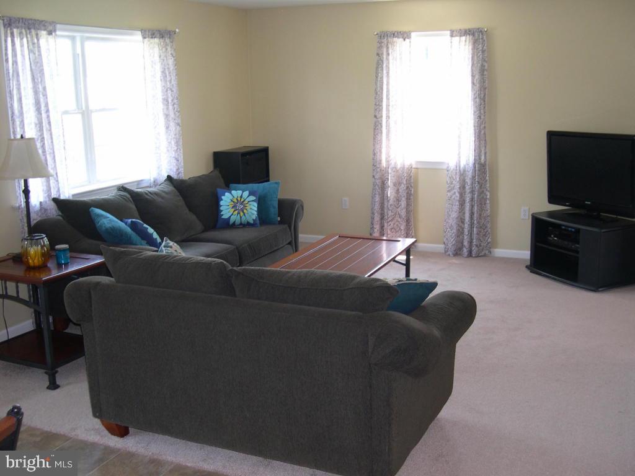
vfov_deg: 37.7
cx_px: 318
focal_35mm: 38
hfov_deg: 49.0
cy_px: 238
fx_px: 697
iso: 104
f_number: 2.8
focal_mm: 8
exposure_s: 1/30
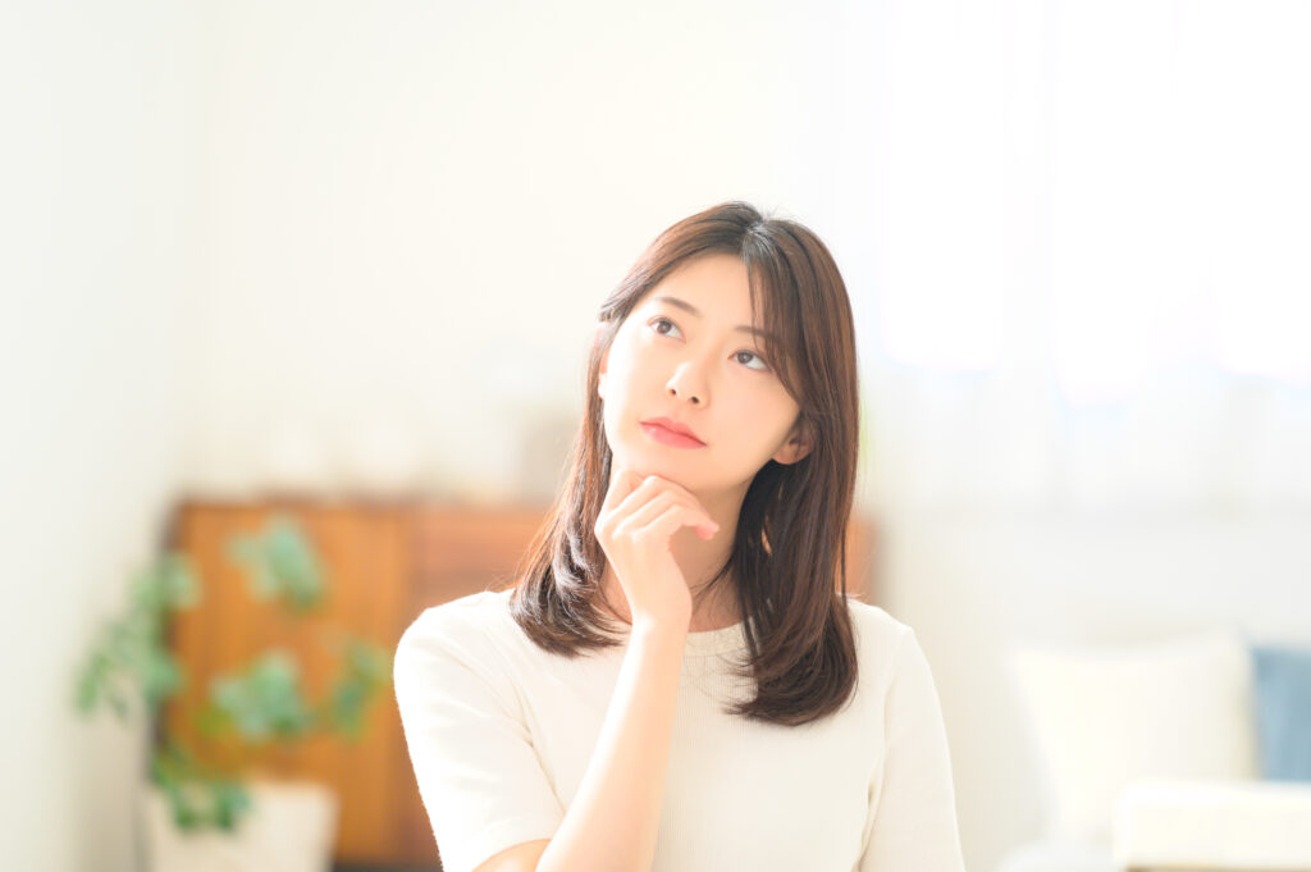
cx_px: 656
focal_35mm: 150
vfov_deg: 9.1
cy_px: 436
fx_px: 5458
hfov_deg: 13.7
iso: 320
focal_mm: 150
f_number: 3.2
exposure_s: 1/200
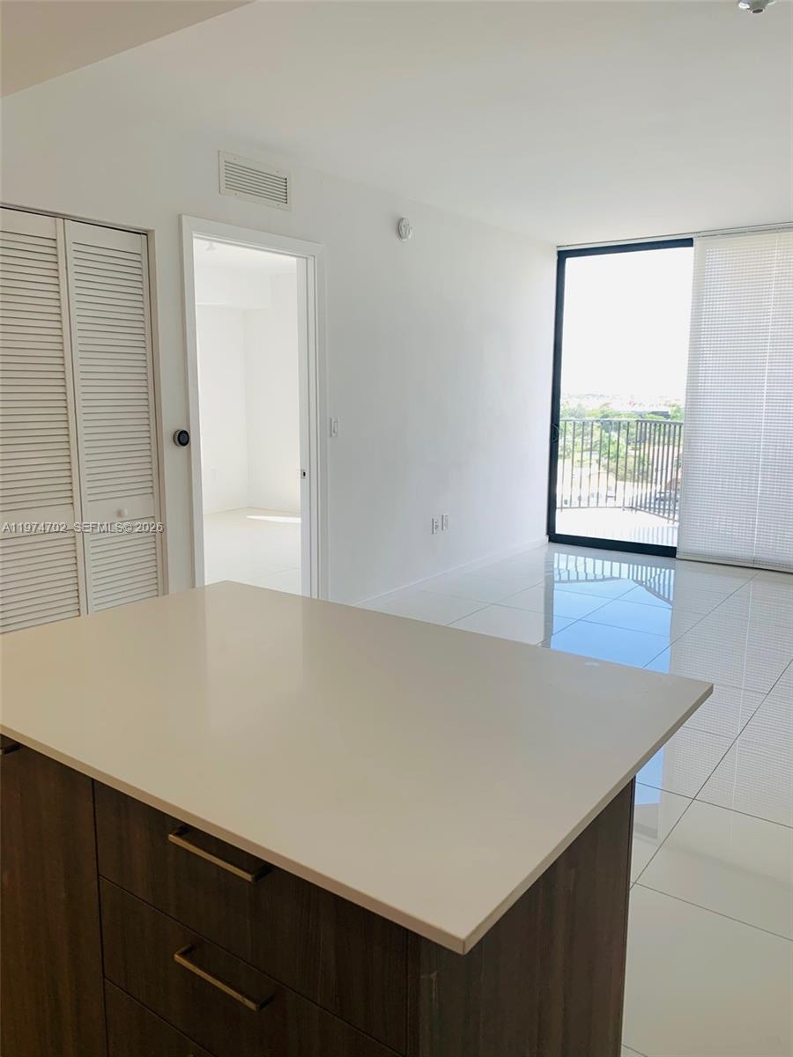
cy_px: 528
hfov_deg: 53.1
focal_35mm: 26
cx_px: 396
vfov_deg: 67.3
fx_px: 794
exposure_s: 1/123
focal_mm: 4.25
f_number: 1.8
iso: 25
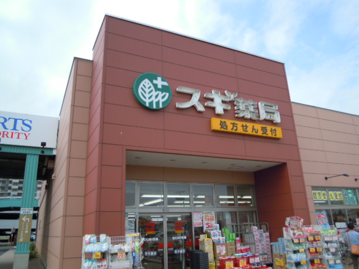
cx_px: 180
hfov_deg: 63.4
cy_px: 134
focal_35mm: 28
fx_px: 290
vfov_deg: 49.7
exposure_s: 1/160
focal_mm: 5
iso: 100
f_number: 7.6
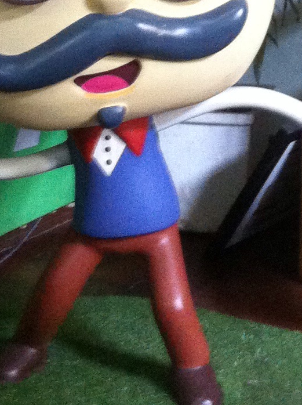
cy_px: -218
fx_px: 1517
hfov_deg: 11.3
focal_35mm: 130
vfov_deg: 14.1
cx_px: 293
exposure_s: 1/15
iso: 320
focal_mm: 3.85
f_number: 2.8
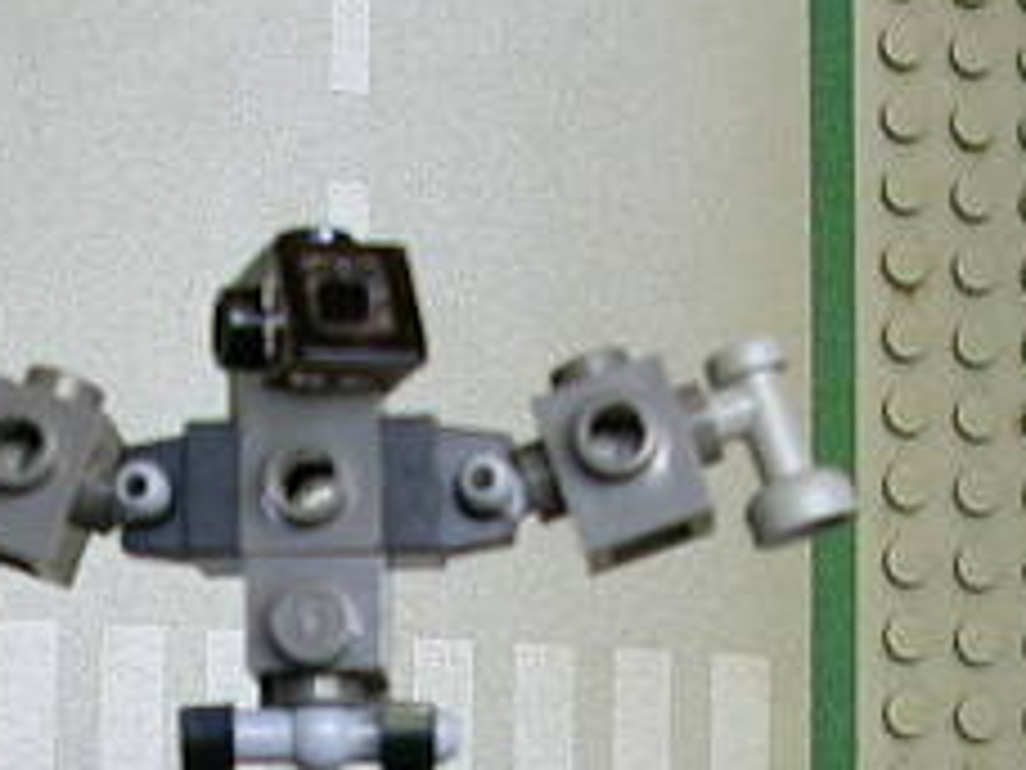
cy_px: 1063
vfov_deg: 13.6
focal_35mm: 104
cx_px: 369
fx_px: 3083
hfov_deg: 18.9
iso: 100
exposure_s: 1/10.5
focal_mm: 5.6
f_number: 2.7
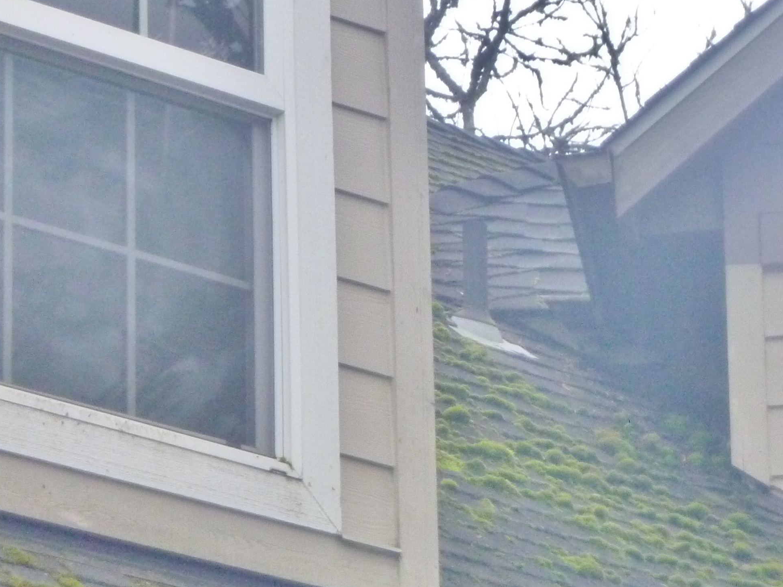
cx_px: 783
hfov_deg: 7.5
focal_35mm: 264
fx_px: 5973
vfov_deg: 5.6
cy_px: 455
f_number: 5.9
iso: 500
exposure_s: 1/60
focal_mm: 22.8
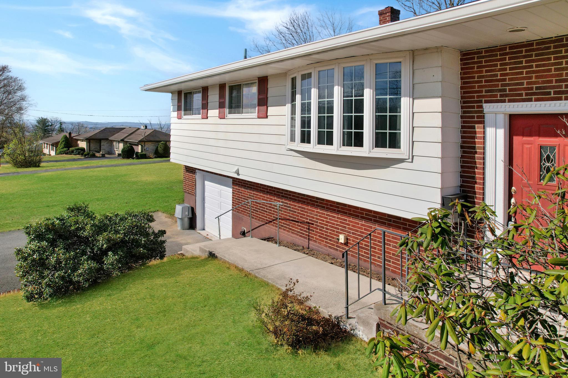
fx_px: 347
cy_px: 189
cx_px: 284
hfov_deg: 78.6
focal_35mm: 22
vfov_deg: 57.2
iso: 100
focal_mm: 8.38
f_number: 2.8
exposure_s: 1/200
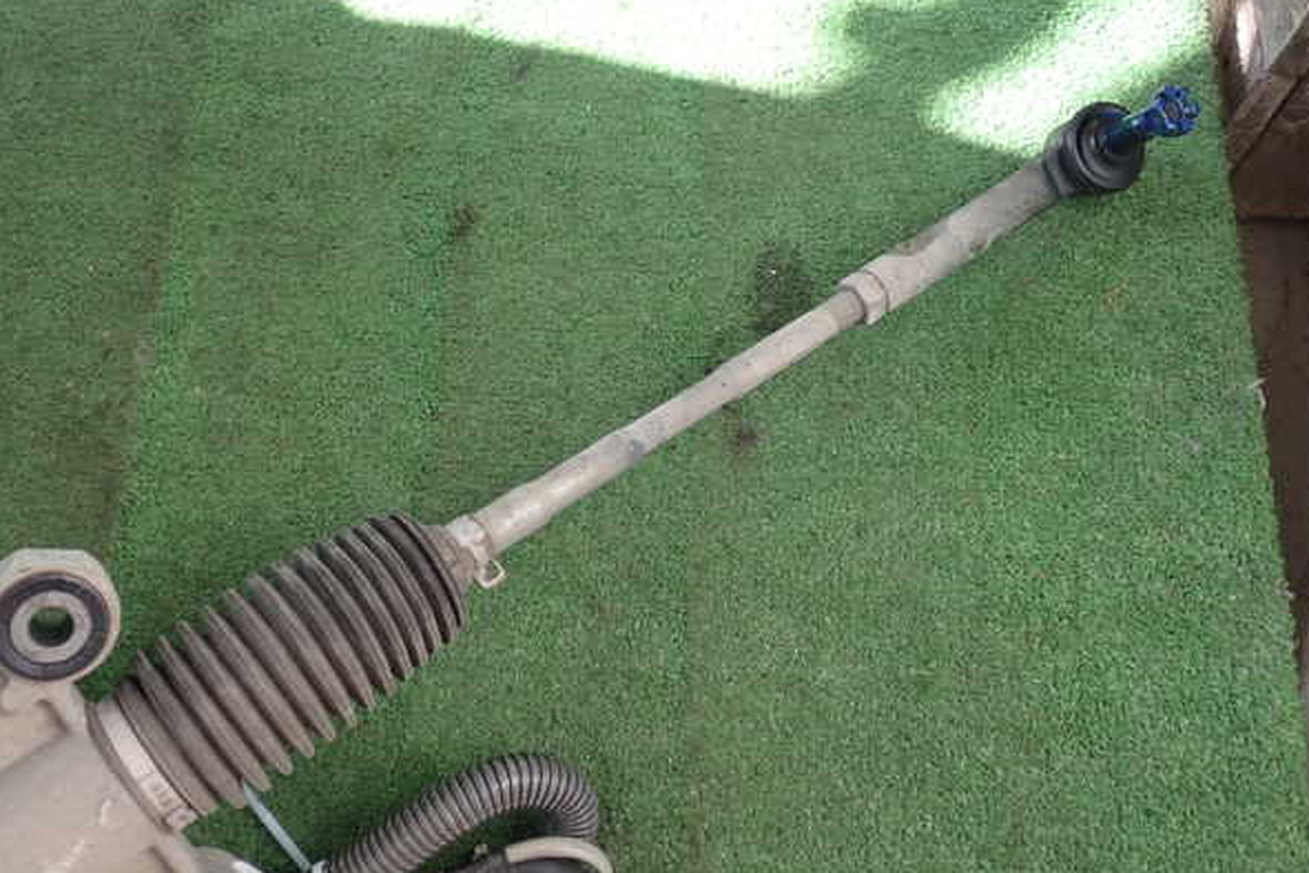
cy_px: 439
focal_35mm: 38
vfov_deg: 35.1
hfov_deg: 50.7
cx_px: 660
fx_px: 1382
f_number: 2.5
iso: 100
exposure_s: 1/80
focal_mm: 6.37
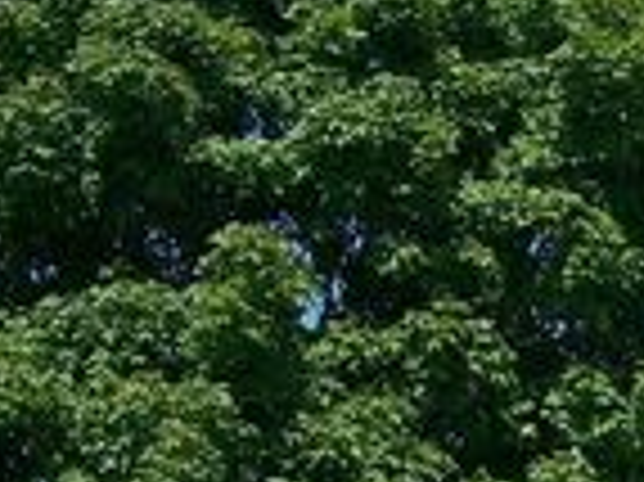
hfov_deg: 15.4
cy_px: 768
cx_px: 946
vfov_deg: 11.8
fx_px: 2212
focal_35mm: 119
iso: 80
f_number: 5.5
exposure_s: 1/289
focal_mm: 5.7
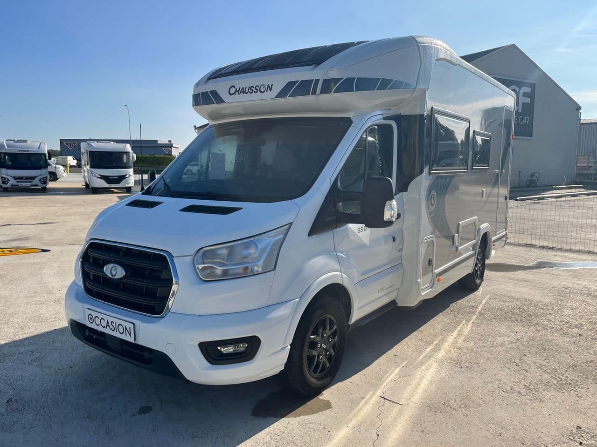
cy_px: 224
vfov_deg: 53.1
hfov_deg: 67.3
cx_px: 298
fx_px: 448
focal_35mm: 26
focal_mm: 5.1
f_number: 1.6
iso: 50
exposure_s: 1/4310
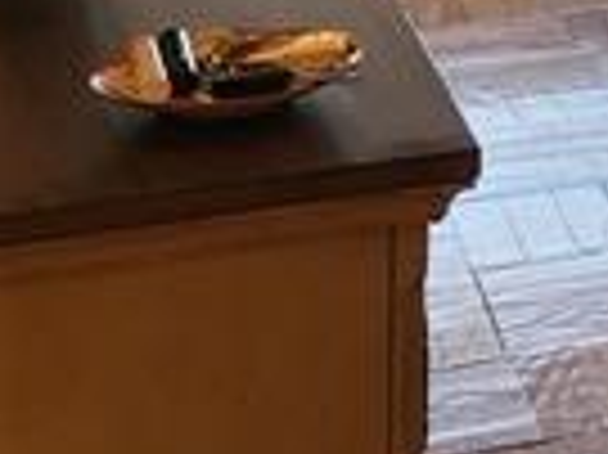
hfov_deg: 9.4
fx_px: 3071
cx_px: 1689
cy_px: -566
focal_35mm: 175
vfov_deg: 7.9
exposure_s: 1/120
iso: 50
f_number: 1.8
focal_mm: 5.4
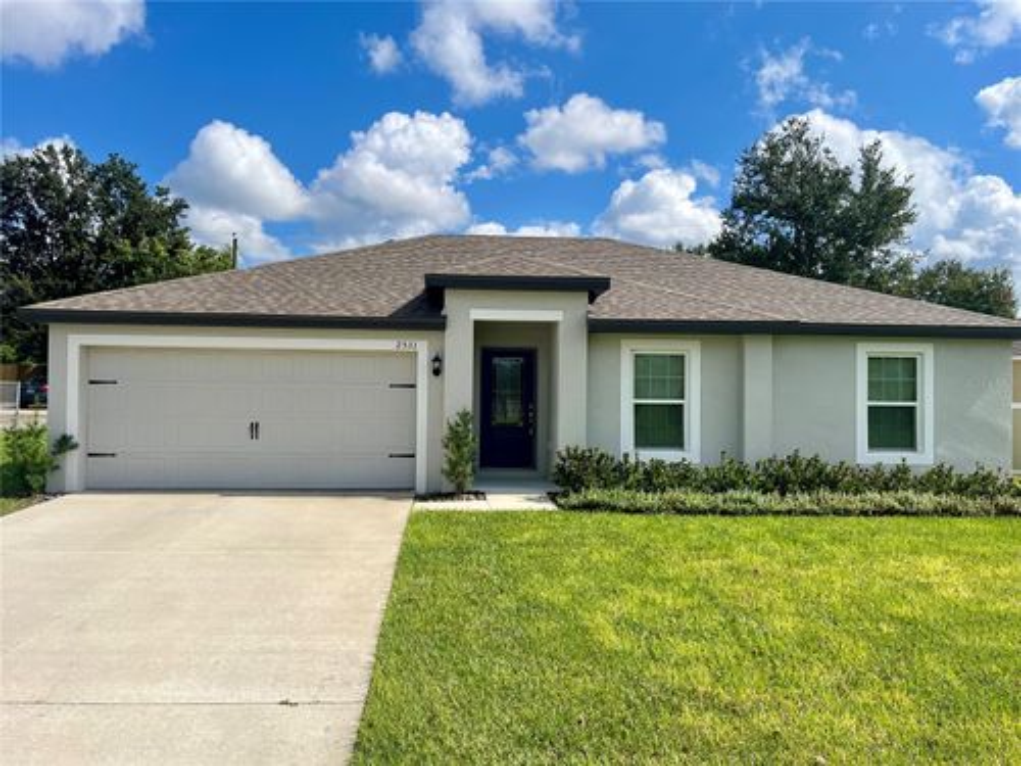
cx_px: 510
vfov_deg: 53.1
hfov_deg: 67.3
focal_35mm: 26
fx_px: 767
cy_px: 383
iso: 50
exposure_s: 1/5319
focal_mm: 5.1
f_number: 1.6
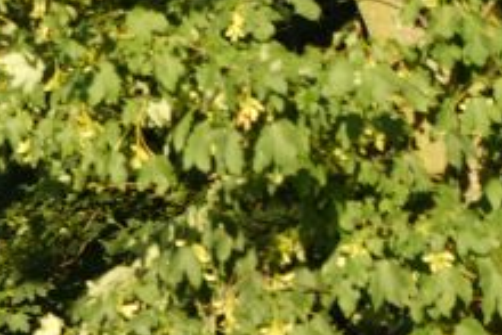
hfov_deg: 3.3
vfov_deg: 2.2
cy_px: 796
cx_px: -883
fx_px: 8665
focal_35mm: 621
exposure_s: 1/100
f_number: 4.5
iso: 80
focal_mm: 105
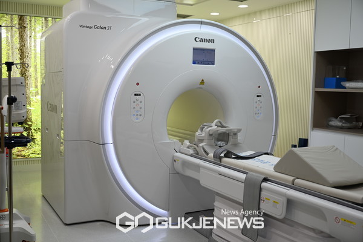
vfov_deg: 33.4
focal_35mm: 40
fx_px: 403
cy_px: 121
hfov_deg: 48.5
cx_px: 182
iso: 400
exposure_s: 1/250
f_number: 3.2
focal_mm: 40
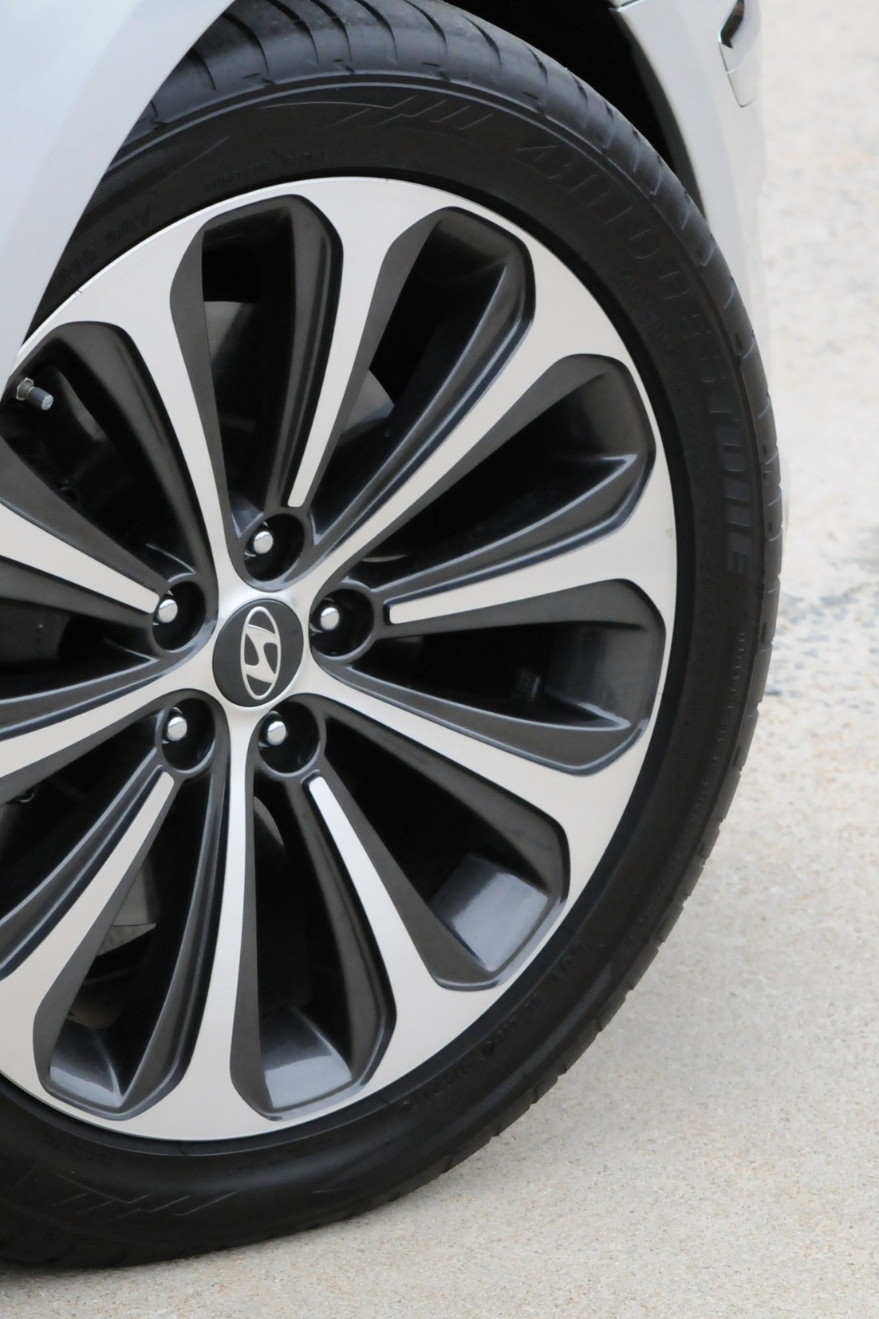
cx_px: 258
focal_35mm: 222
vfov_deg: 9.3
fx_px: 8134
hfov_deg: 6.2
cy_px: 661
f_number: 8
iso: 2000
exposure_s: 1/800
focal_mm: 98
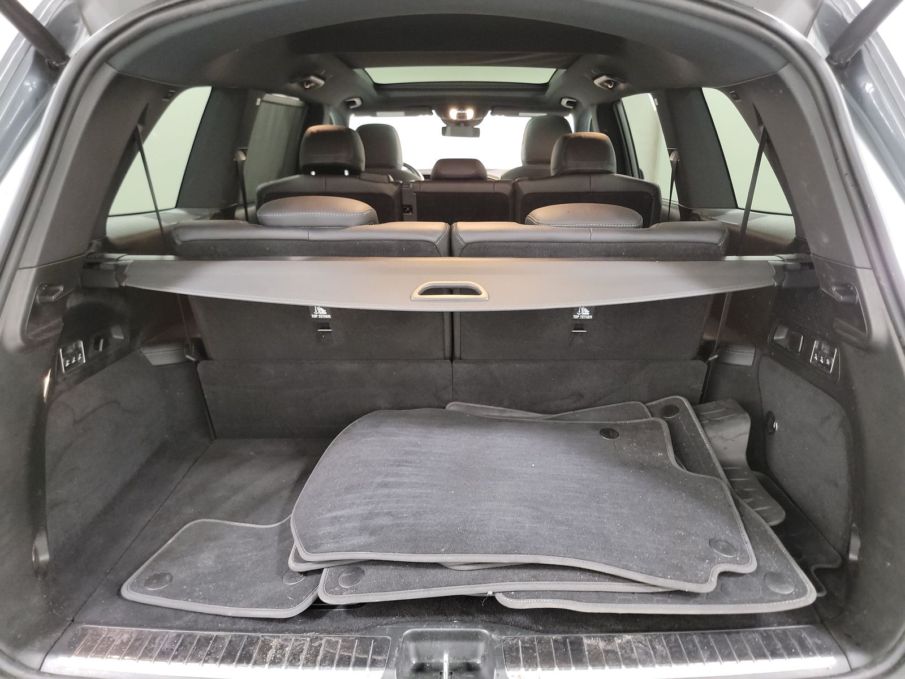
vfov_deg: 56.8
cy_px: 340
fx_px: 627
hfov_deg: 71.6
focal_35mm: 24
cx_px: 452
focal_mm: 6.7
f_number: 1.8
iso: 837
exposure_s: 1/17
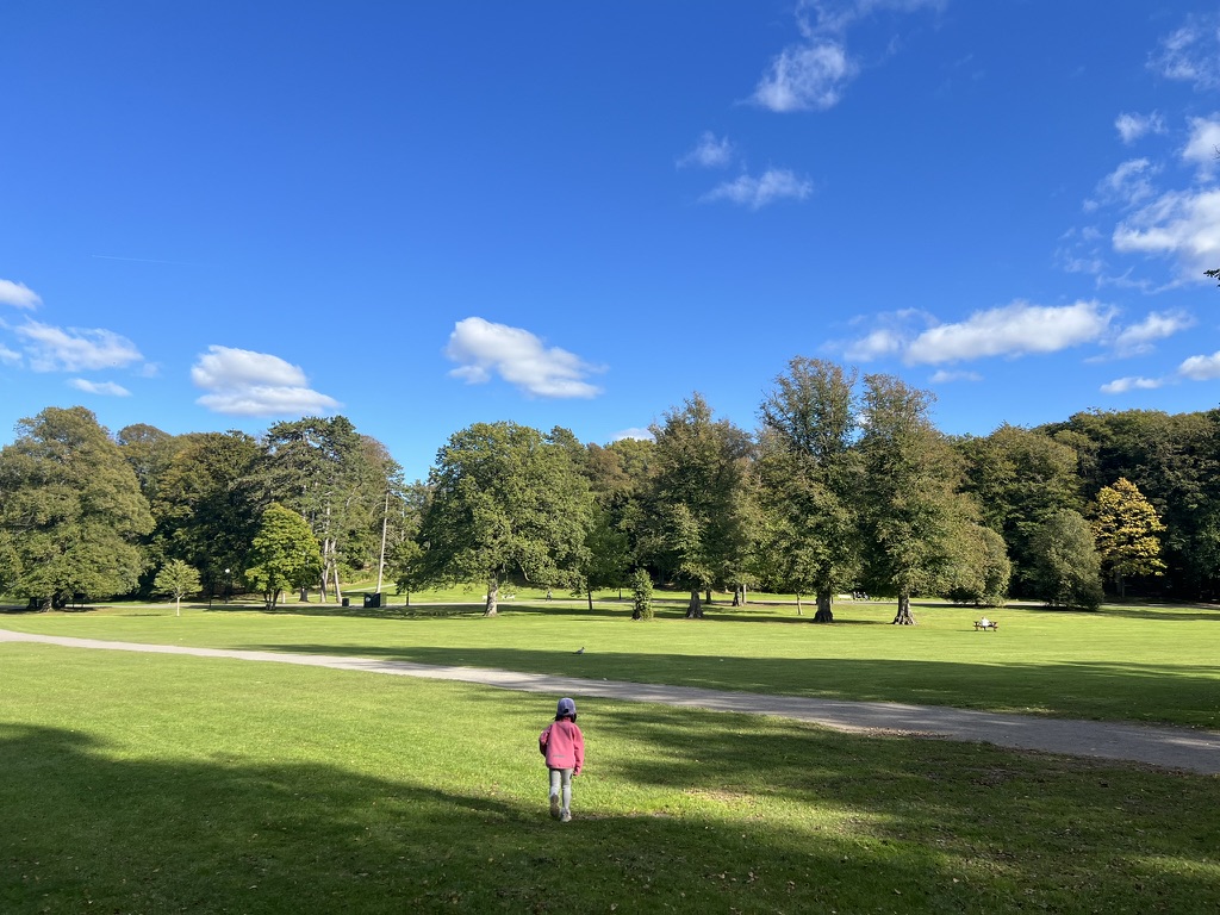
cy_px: 458
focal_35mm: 26
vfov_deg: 53.1
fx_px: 916
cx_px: 610
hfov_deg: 67.3
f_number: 1.5
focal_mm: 5.7
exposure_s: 1/2915
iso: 50
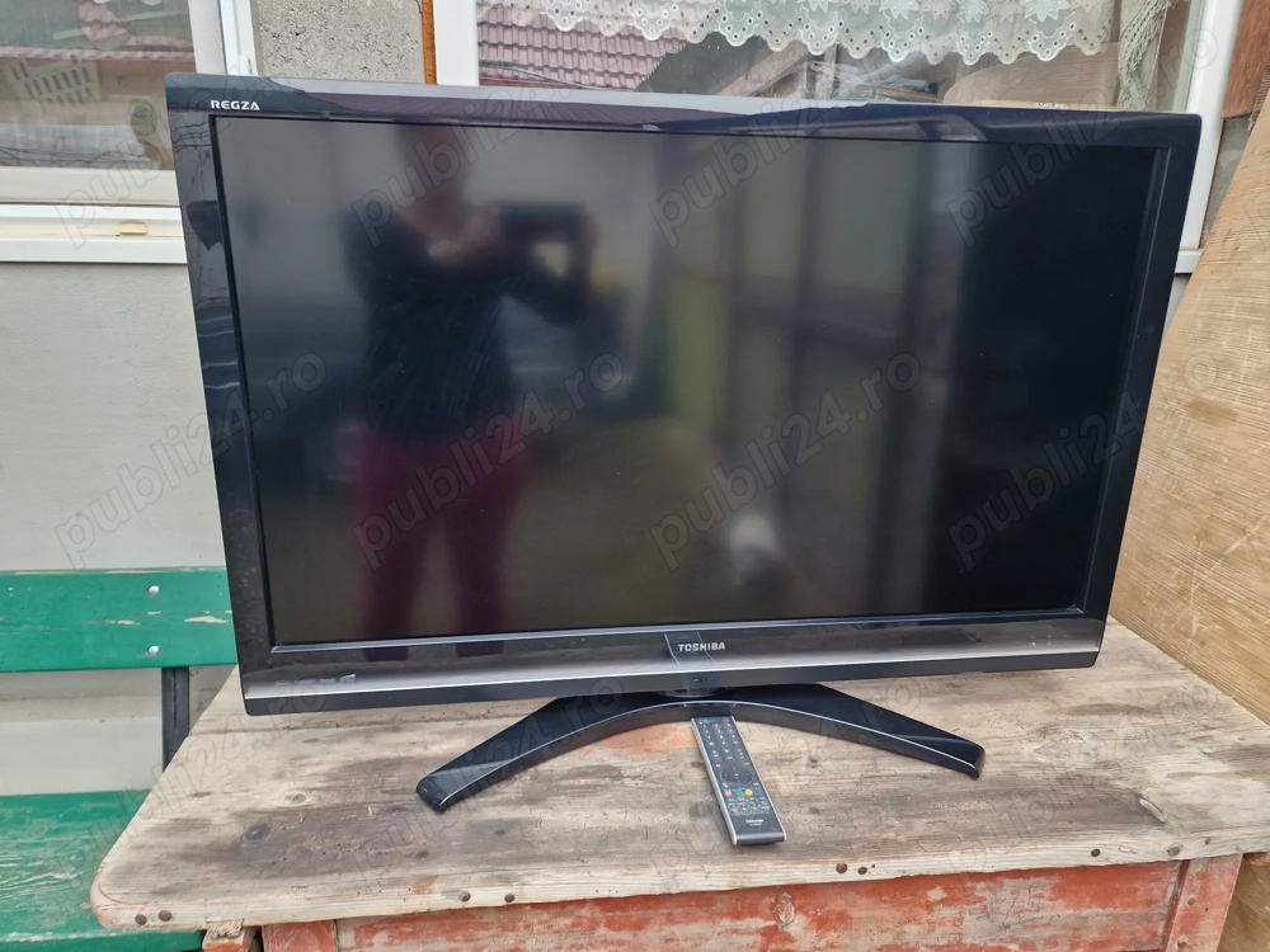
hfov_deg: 73.9
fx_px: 844
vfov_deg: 58.9
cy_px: 476
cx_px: 635
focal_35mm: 23
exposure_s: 1/120
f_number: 1.8
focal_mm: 6.4
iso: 250
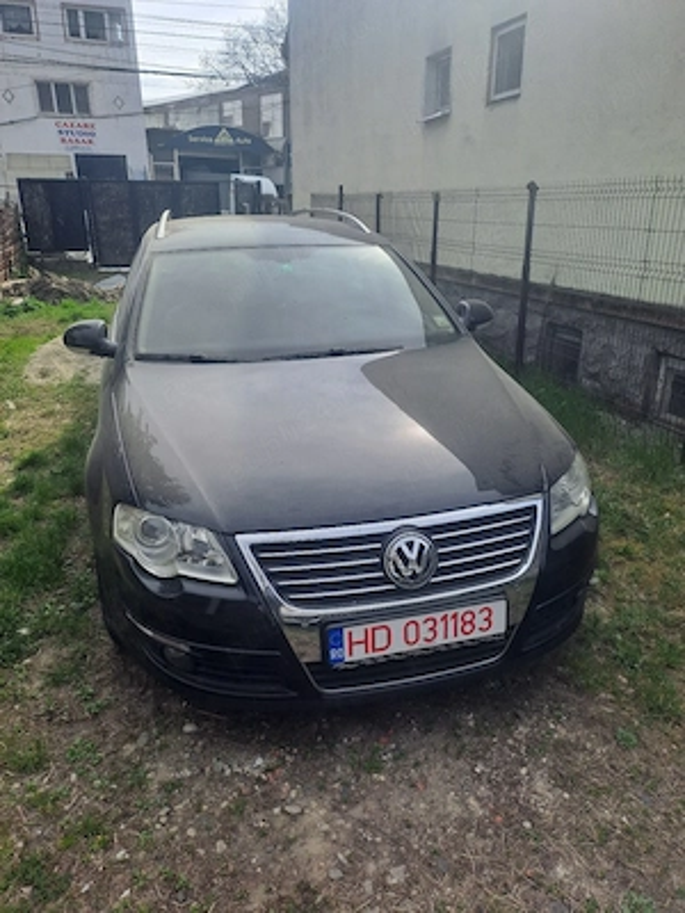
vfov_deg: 69.4
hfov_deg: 54.9
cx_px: 342
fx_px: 660
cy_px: 456
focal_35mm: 25
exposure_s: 1/1000
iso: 32
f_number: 1.8
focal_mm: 4.65
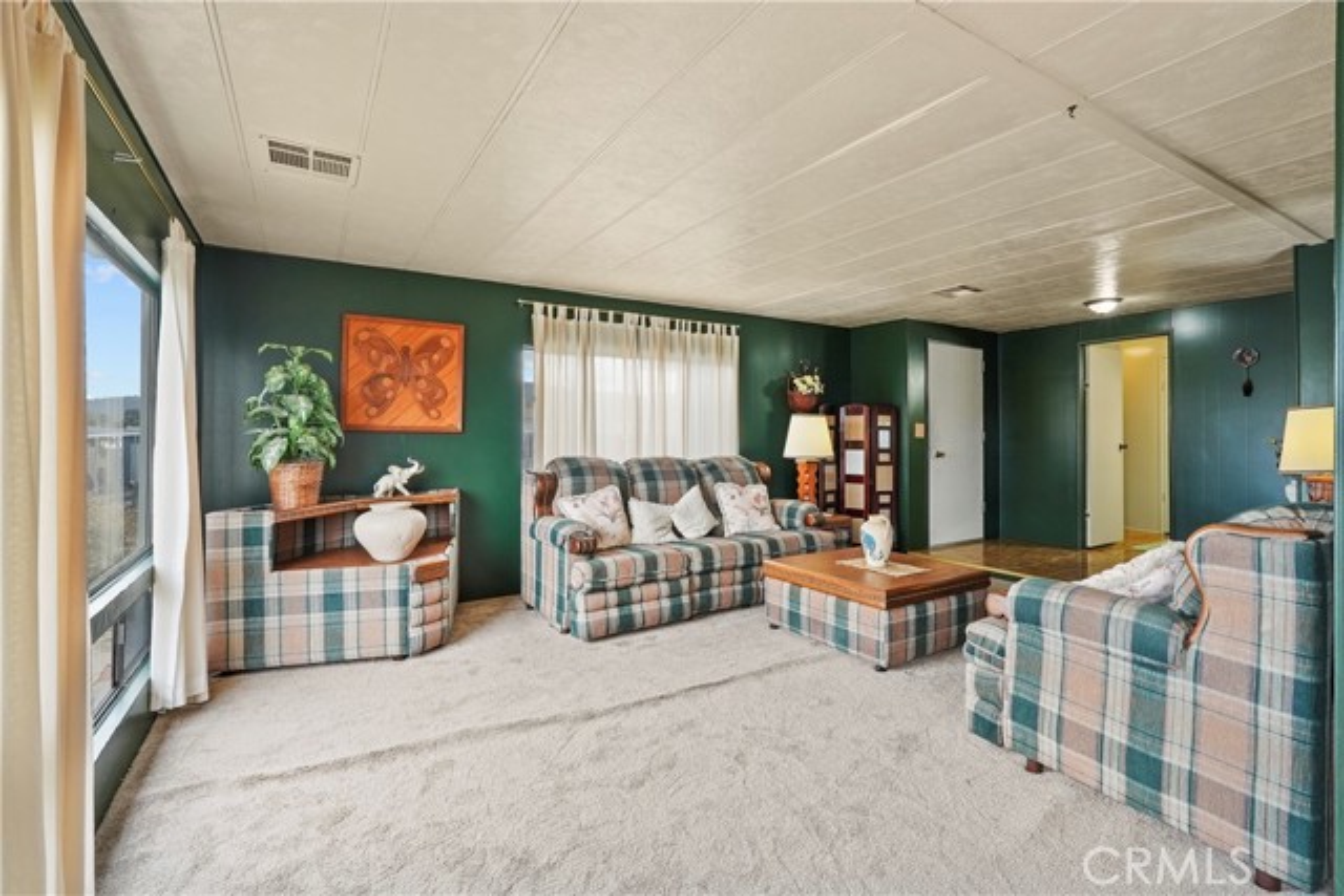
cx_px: 672
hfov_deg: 96.7
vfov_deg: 73.8
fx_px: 597
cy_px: 448
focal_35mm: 16
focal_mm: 16
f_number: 10
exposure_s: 1/15
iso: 1250
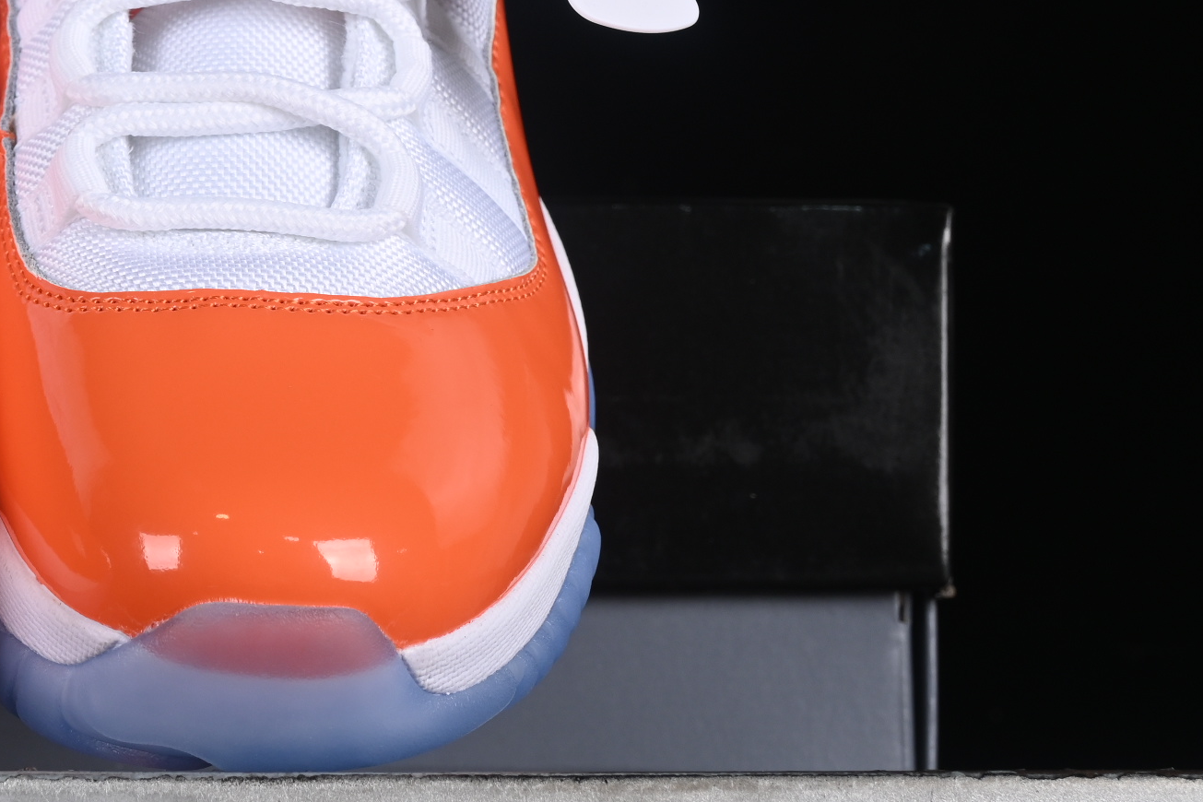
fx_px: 5346
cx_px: -23
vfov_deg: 8.6
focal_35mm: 160
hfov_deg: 12.7
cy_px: 242
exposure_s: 1/80
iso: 160
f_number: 8
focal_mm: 50
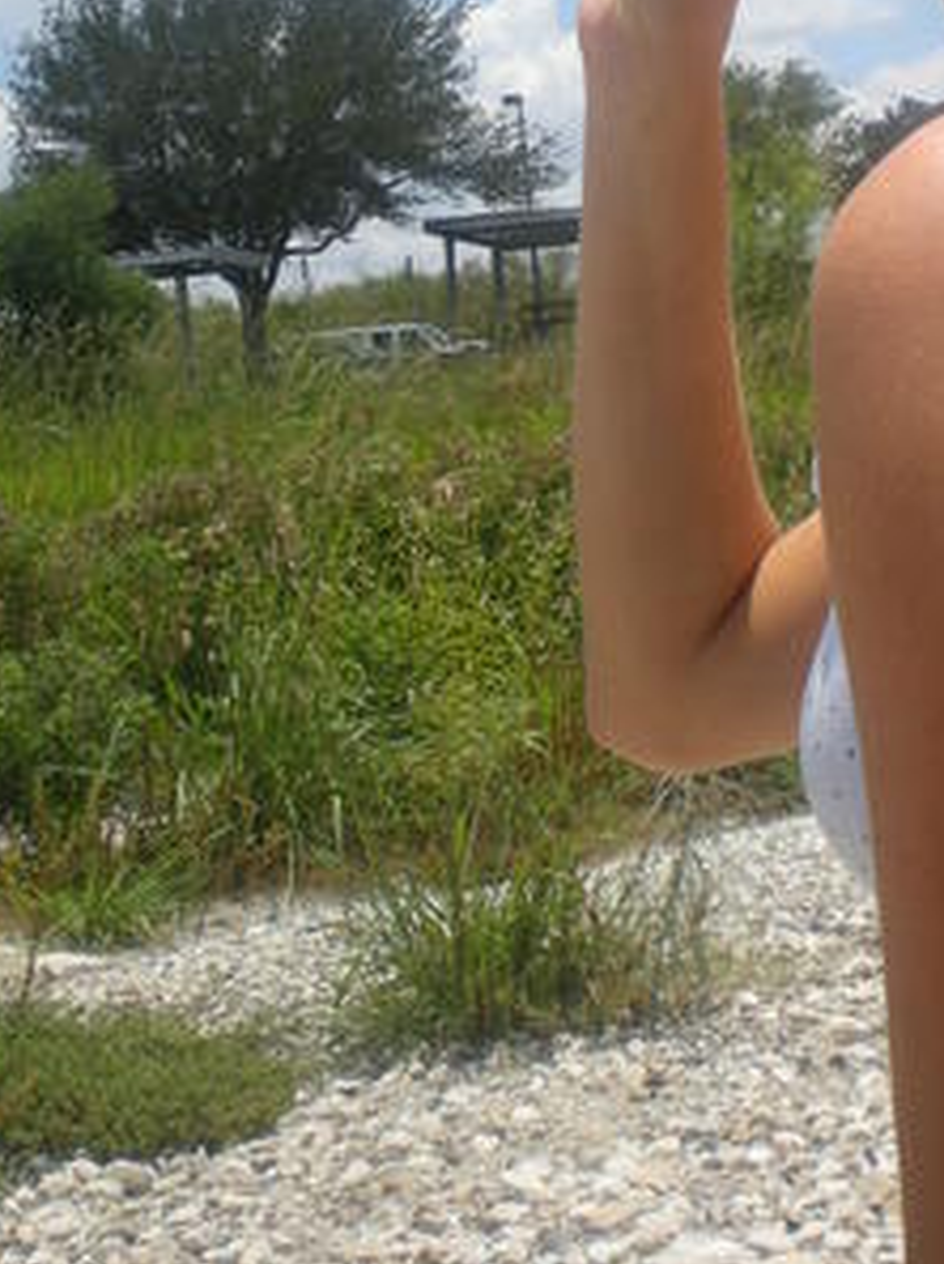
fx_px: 2988
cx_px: 821
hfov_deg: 17.7
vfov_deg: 23.2
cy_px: 119
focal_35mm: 82
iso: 64
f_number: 4.6
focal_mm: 6.3
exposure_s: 1/530
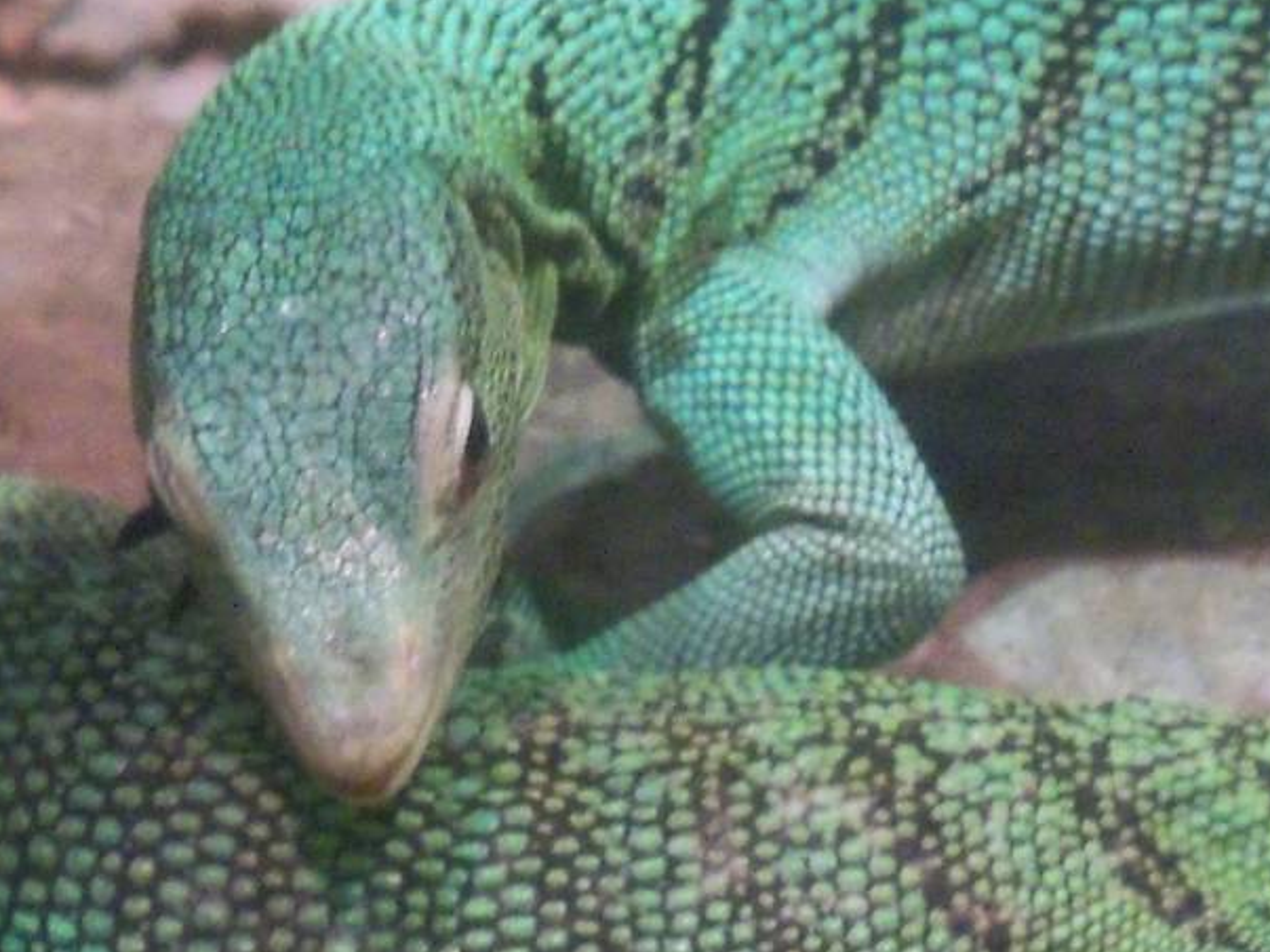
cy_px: 436
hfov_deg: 8.1
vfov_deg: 6.1
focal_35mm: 244
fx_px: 8950
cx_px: 251
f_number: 4.2
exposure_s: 1/4
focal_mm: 16.3
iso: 400
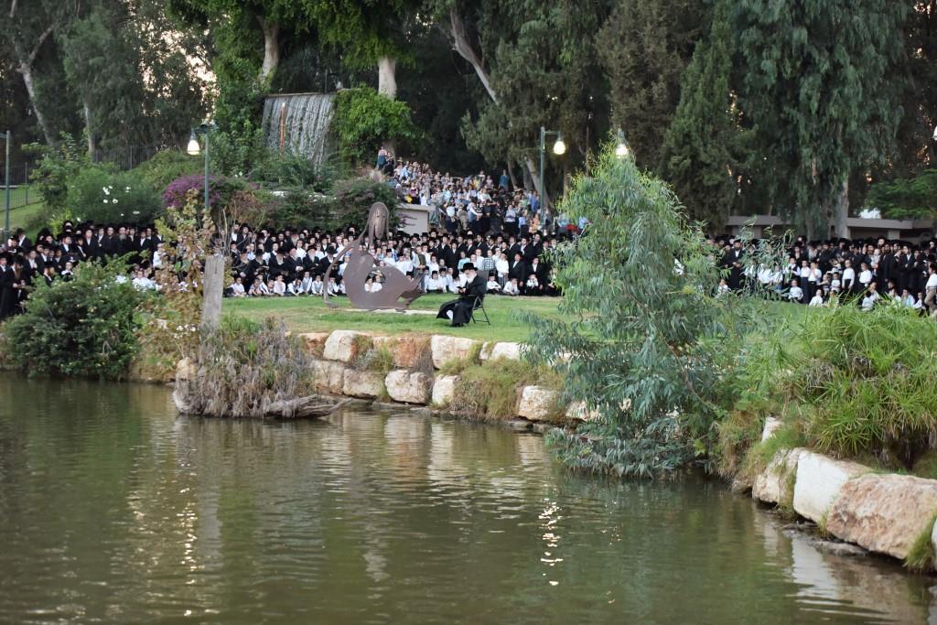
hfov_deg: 28.8
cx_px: 468
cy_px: 312
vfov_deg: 19.5
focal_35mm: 70
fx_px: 1822
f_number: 2.8
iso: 1000
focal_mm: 70
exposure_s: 1/400
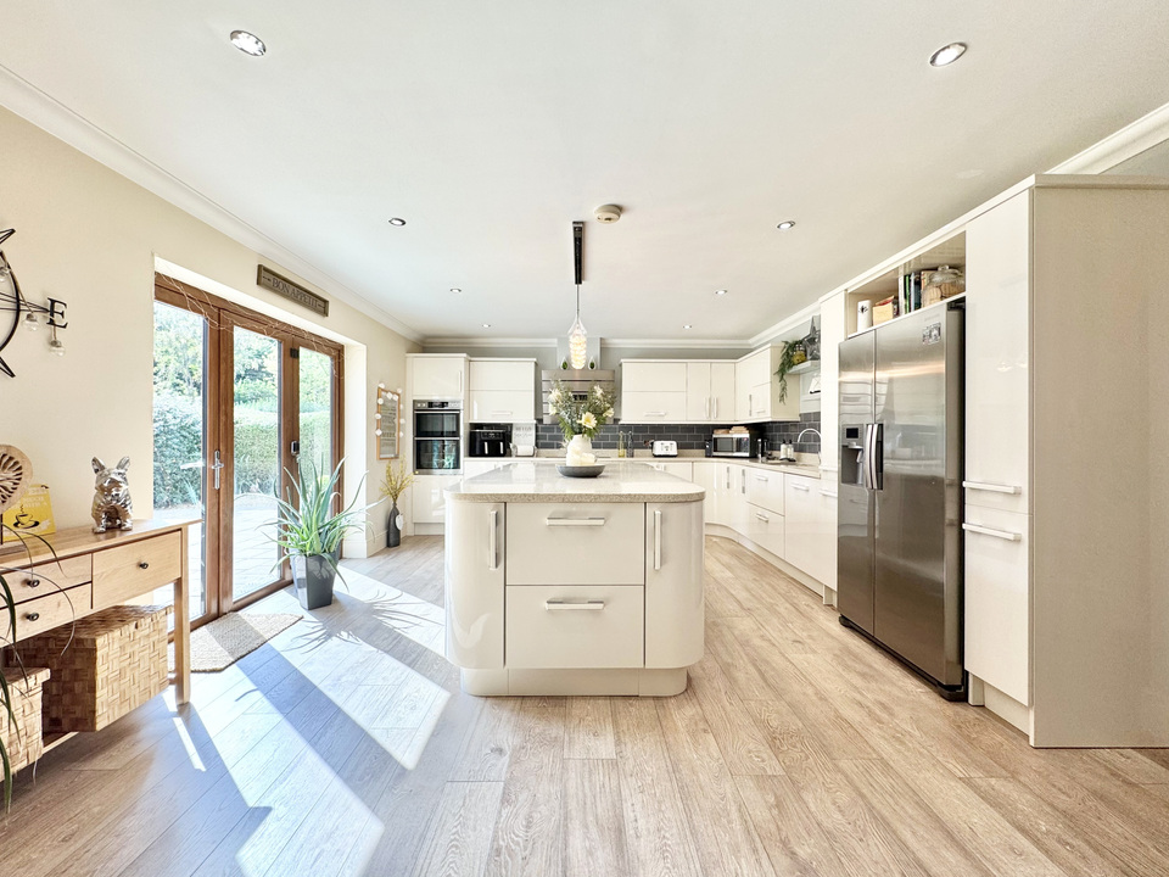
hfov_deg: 102.1
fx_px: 473
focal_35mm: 14
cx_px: 584
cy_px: 438
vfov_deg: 85.7
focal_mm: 2.22
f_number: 2.2
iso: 50
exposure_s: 1/100
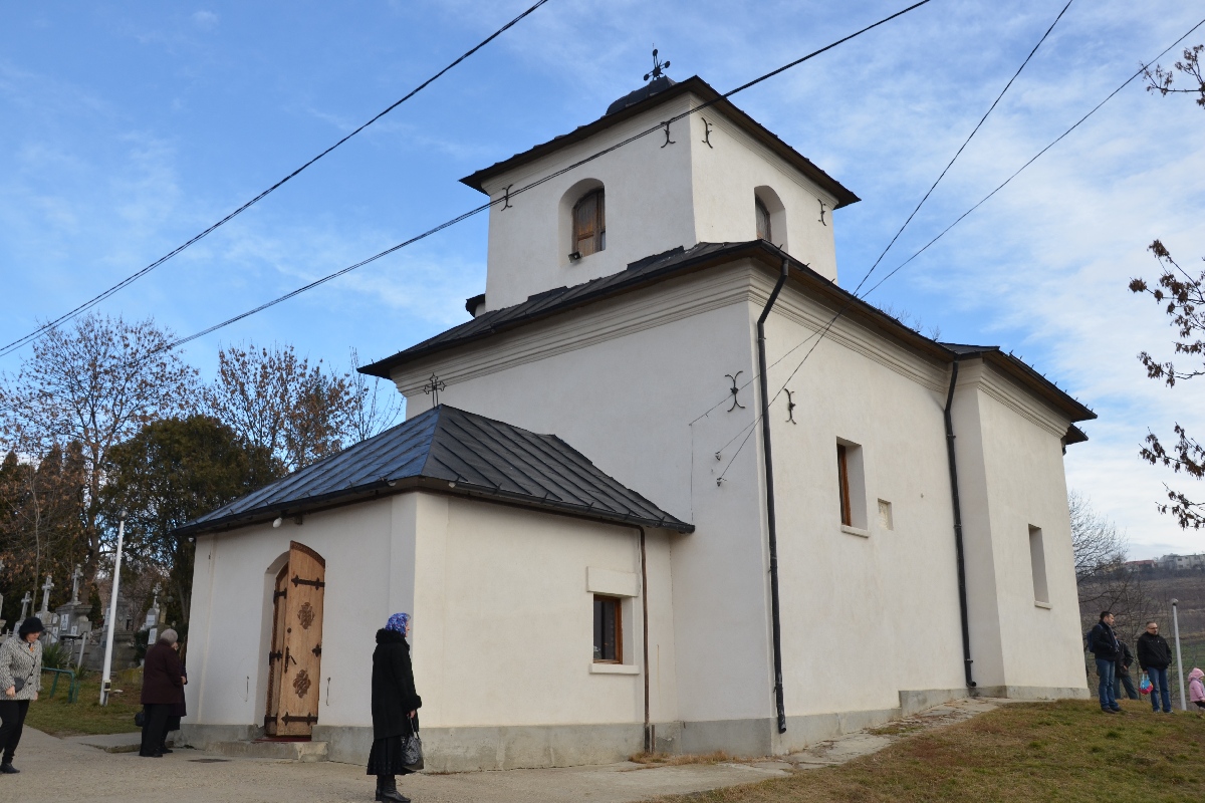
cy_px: 402
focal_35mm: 32
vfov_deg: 41.7
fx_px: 1054
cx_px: 602
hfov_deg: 59.5
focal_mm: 21
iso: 160
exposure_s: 1/200
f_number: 8
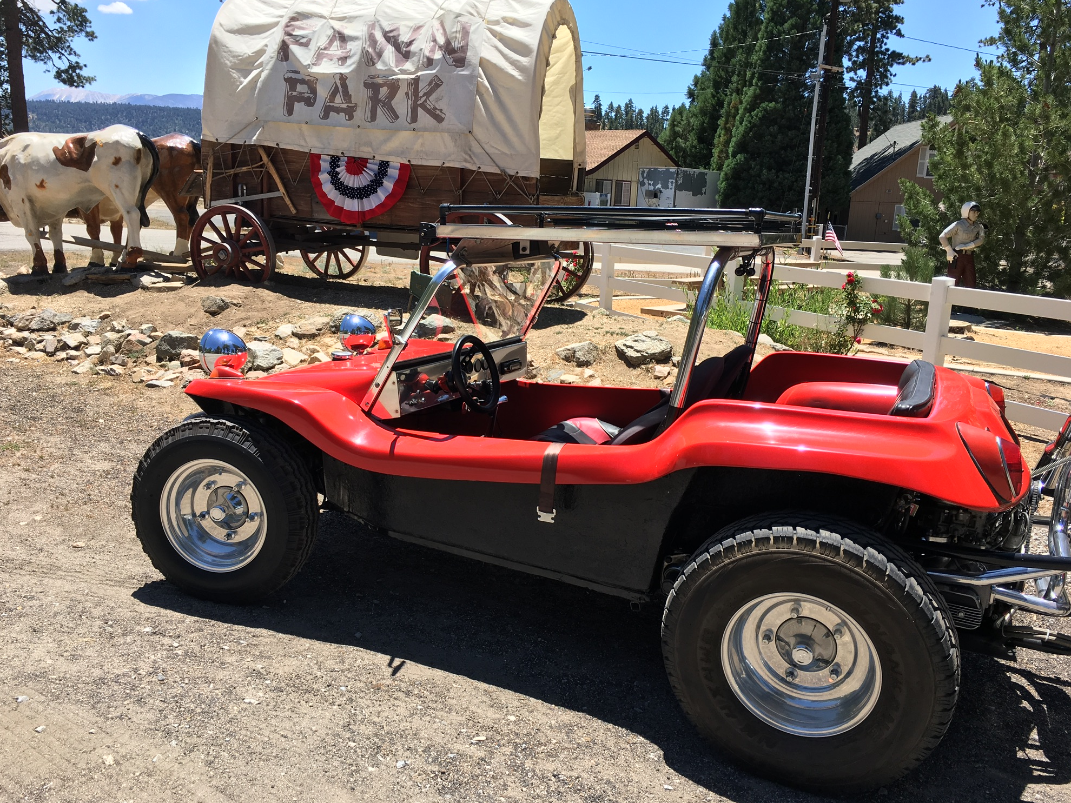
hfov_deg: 60.0
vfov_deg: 46.8
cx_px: 520
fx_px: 928
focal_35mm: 30
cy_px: 402
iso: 25
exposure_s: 1/916
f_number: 2.2
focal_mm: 4.15
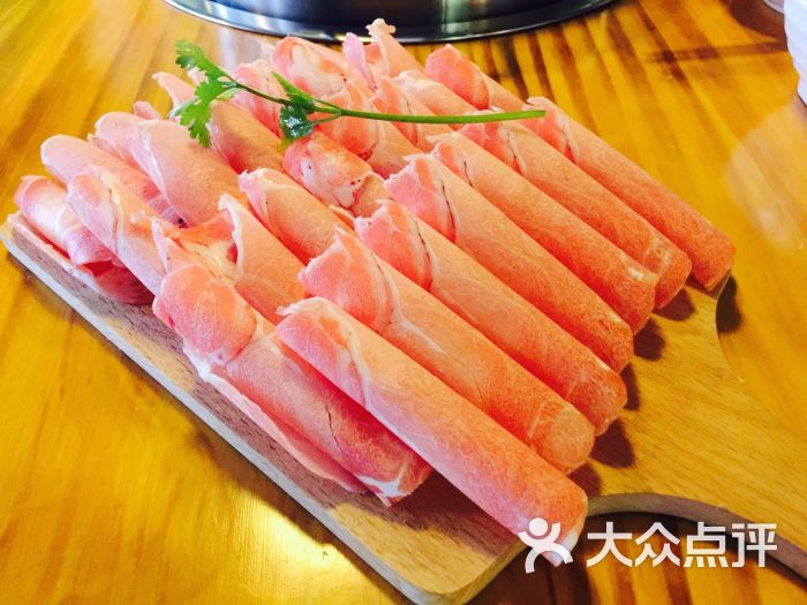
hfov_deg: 61.7
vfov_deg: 48.2
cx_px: 404
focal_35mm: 29
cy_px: 302
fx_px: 676
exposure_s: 1/8
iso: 200
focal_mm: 4.15
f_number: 2.2
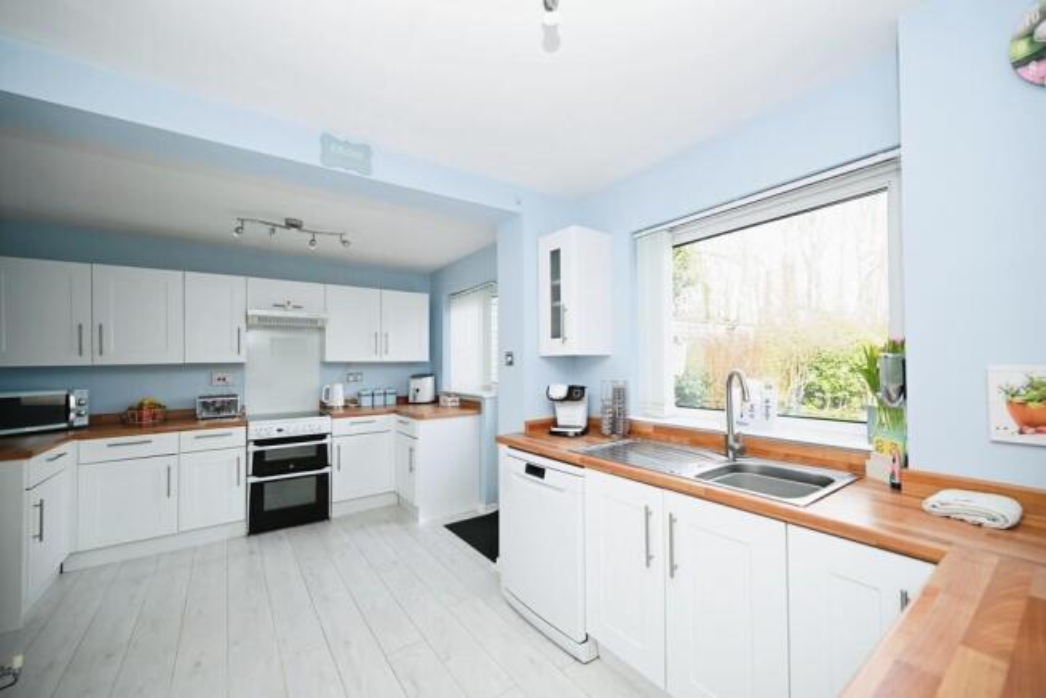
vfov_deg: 81.2
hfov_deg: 104.2
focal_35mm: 14
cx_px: 523
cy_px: 349
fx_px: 407
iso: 200
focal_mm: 14
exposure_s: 1/60
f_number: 4
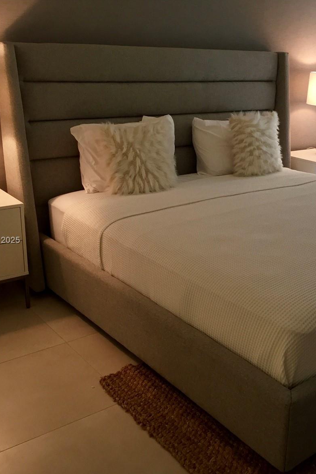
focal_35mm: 41
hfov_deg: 32.3
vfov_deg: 47.4
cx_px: 213
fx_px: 540
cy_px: 241
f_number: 2.2
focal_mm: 4.15
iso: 80
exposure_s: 1/30
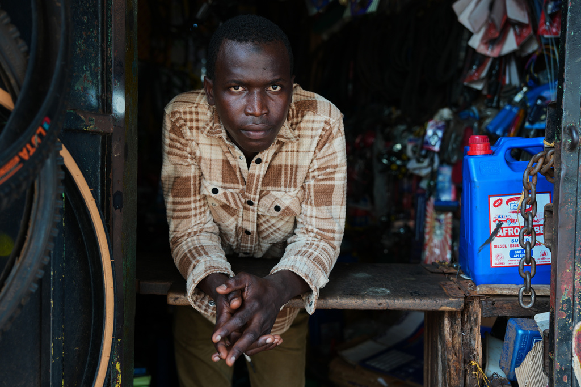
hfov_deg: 45.4
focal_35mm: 43
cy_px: 194
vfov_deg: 31.2
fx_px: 694
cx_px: 290
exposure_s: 1/125
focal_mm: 43
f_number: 3.2
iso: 200
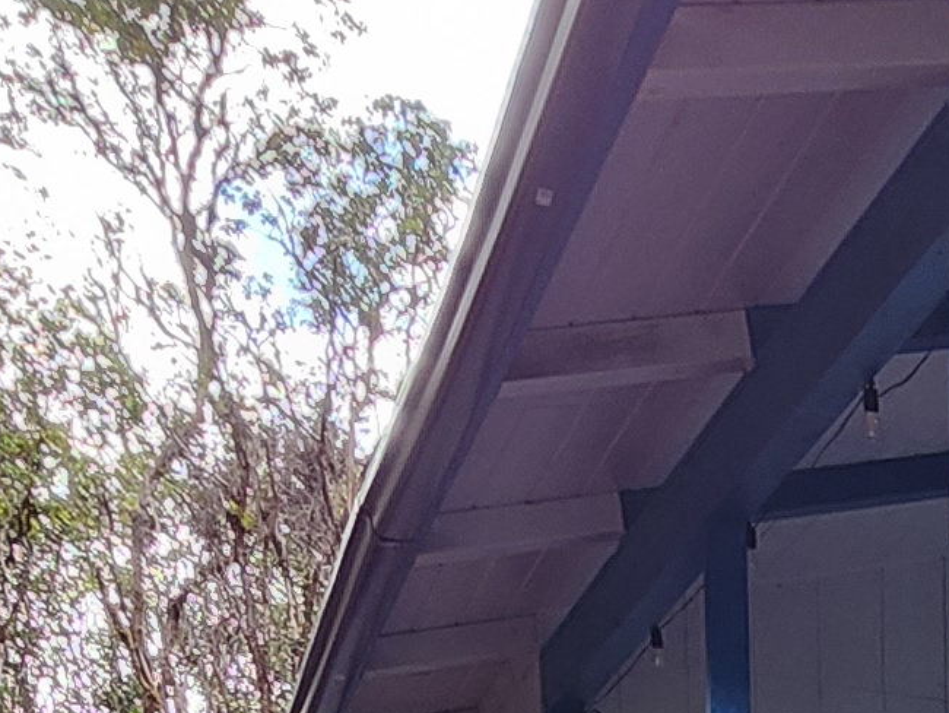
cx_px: 1318
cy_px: 1603
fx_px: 2194
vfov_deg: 14.1
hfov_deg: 21.4
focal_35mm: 80
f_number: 2.2
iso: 32
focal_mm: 1.74
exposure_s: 1/120
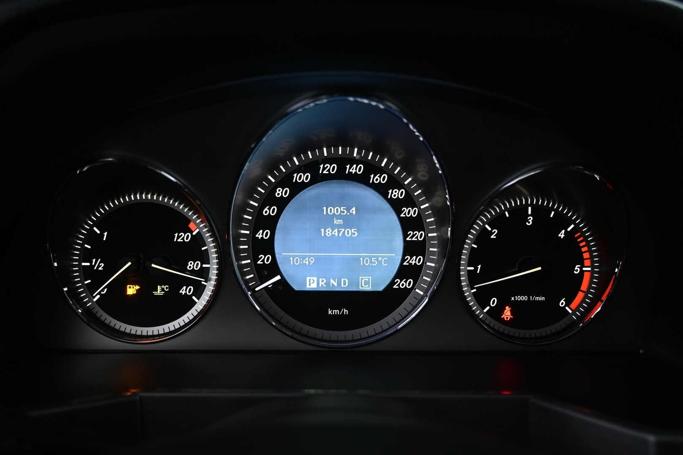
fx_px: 569
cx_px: 342
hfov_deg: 61.9
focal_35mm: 30
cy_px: 228
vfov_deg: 43.6
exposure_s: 1/30
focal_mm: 20
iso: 1400
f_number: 3.8
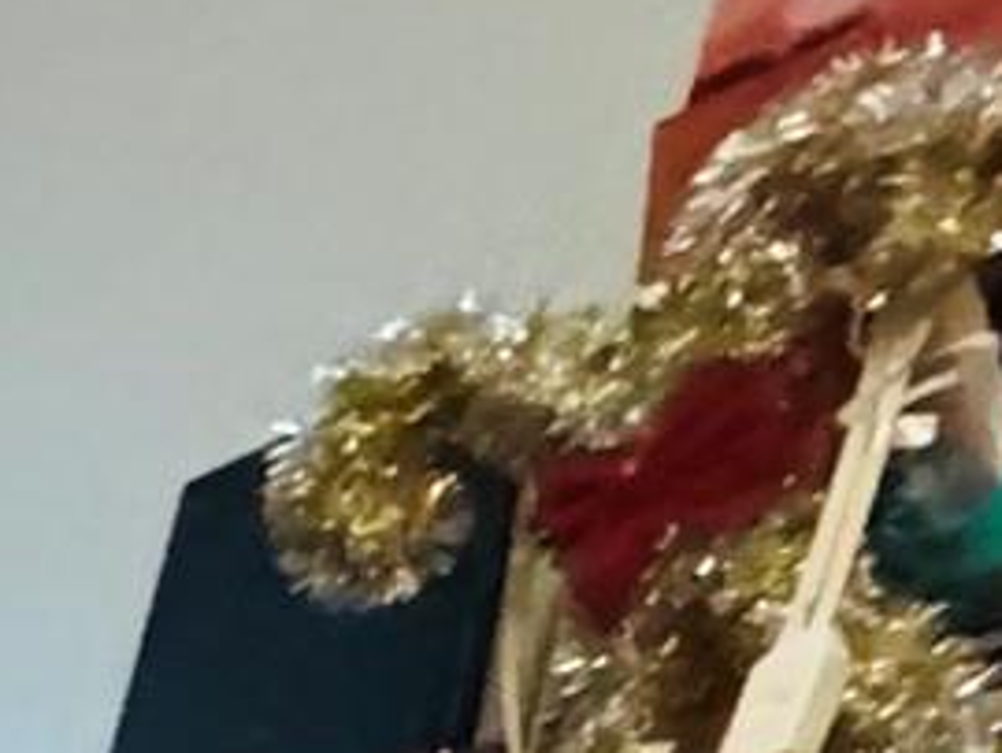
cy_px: 2211
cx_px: -2750
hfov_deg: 8.9
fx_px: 3071
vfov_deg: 10.4
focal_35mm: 106
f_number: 2.2
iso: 1000
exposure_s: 1/40
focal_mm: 2.22
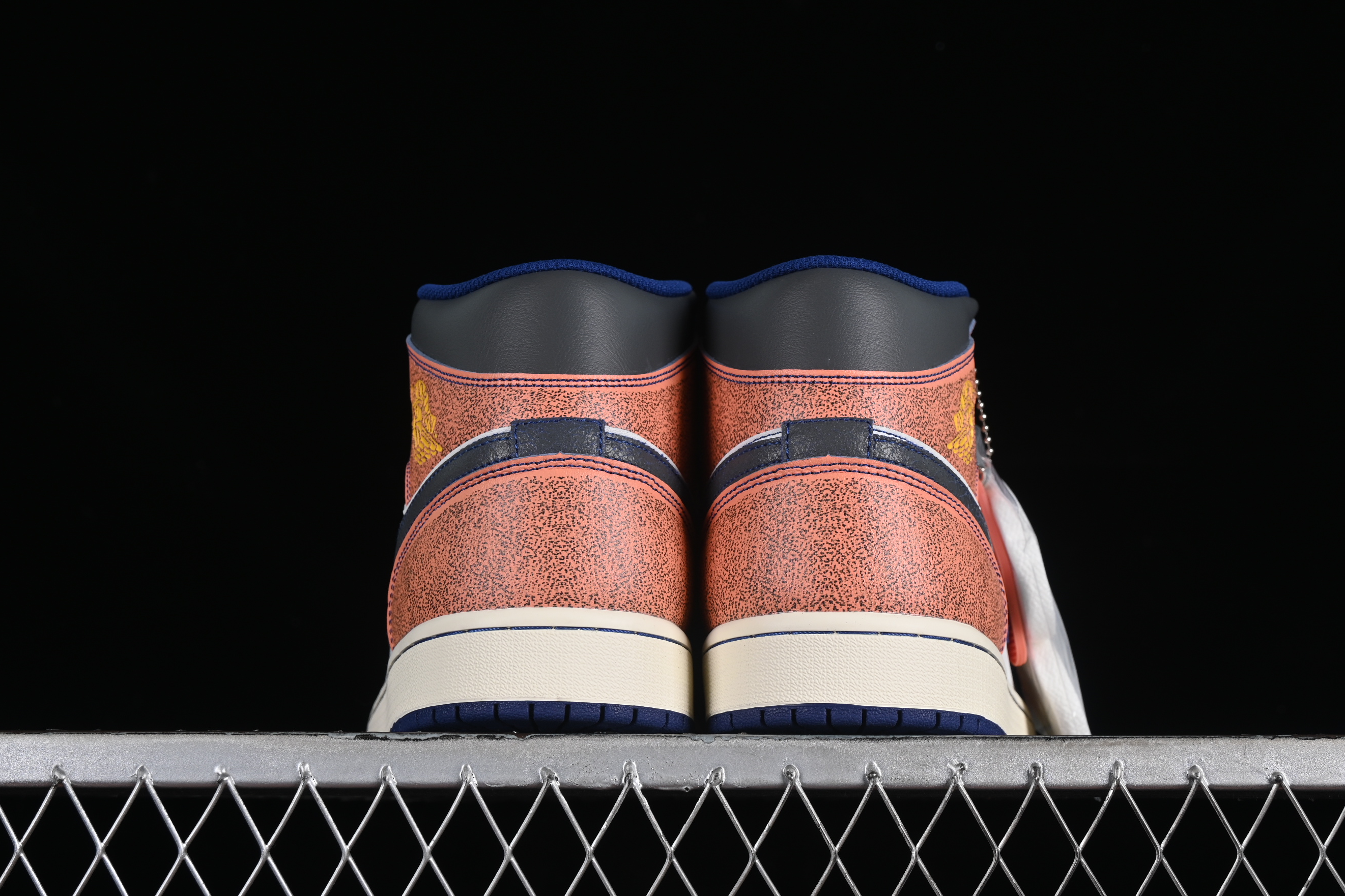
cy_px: 446
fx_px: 2951
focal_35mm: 79
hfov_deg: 25.7
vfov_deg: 17.3
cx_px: 703
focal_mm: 50
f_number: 8
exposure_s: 1/60
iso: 160
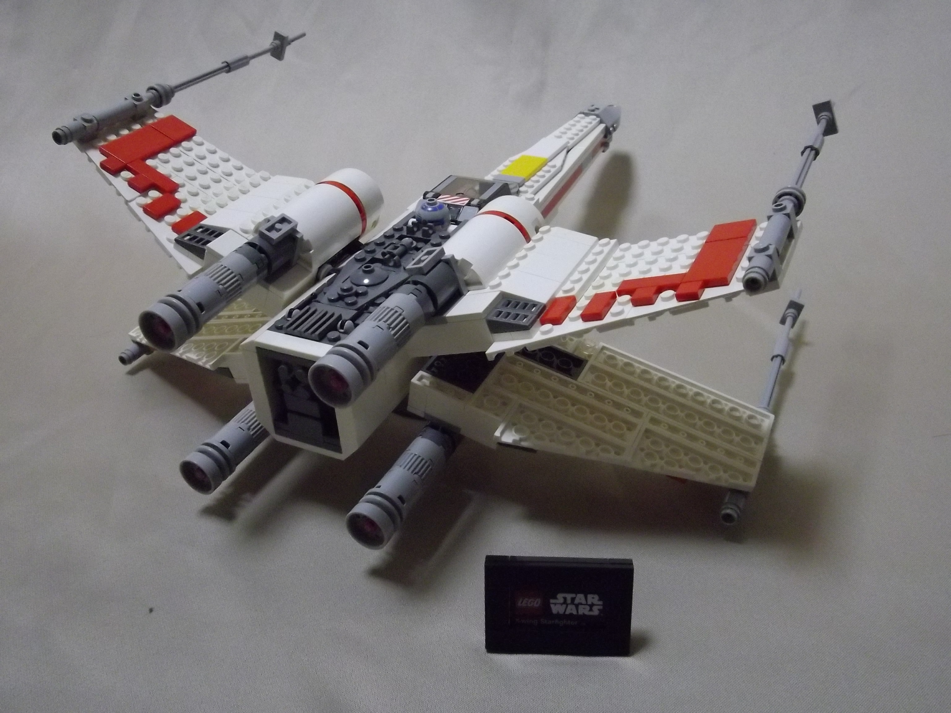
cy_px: 356
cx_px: 476
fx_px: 879
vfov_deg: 44.2
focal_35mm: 32
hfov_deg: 56.8
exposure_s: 1/50
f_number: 3.5
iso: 720
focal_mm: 5.8
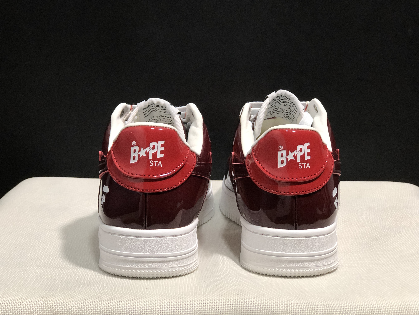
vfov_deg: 25.7
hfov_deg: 33.8
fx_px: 690
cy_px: 158
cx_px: 210
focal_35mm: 57
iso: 100
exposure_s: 1/30
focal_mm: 6.6
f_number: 2.8
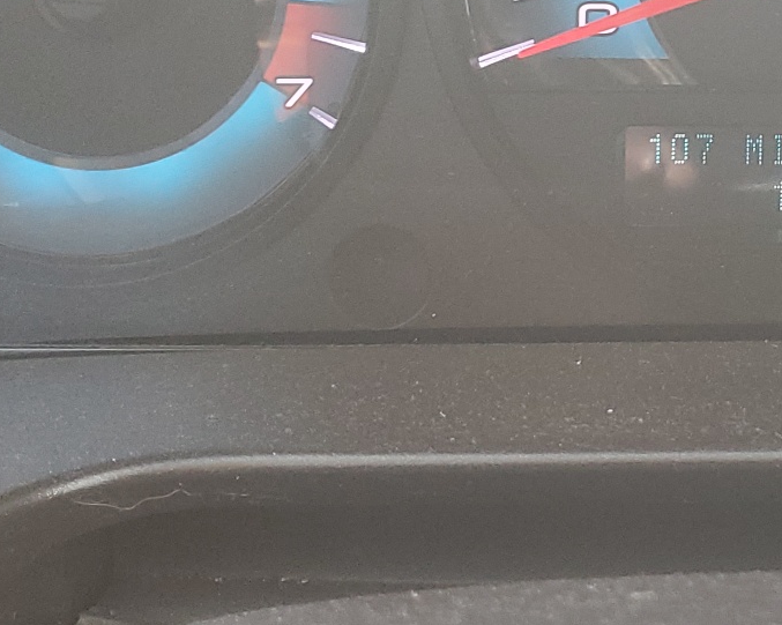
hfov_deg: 28.4
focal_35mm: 60
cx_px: 877
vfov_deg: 24.3
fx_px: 1388
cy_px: 10
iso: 94
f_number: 1.5
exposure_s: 1/100
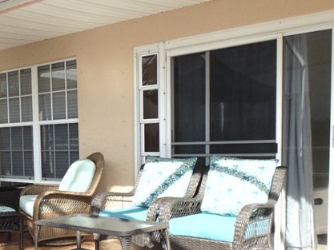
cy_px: 196
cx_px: 46
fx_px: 521
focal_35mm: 54
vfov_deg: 26.6
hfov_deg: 34.0
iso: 80
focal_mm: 4
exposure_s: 1/250
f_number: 3.1
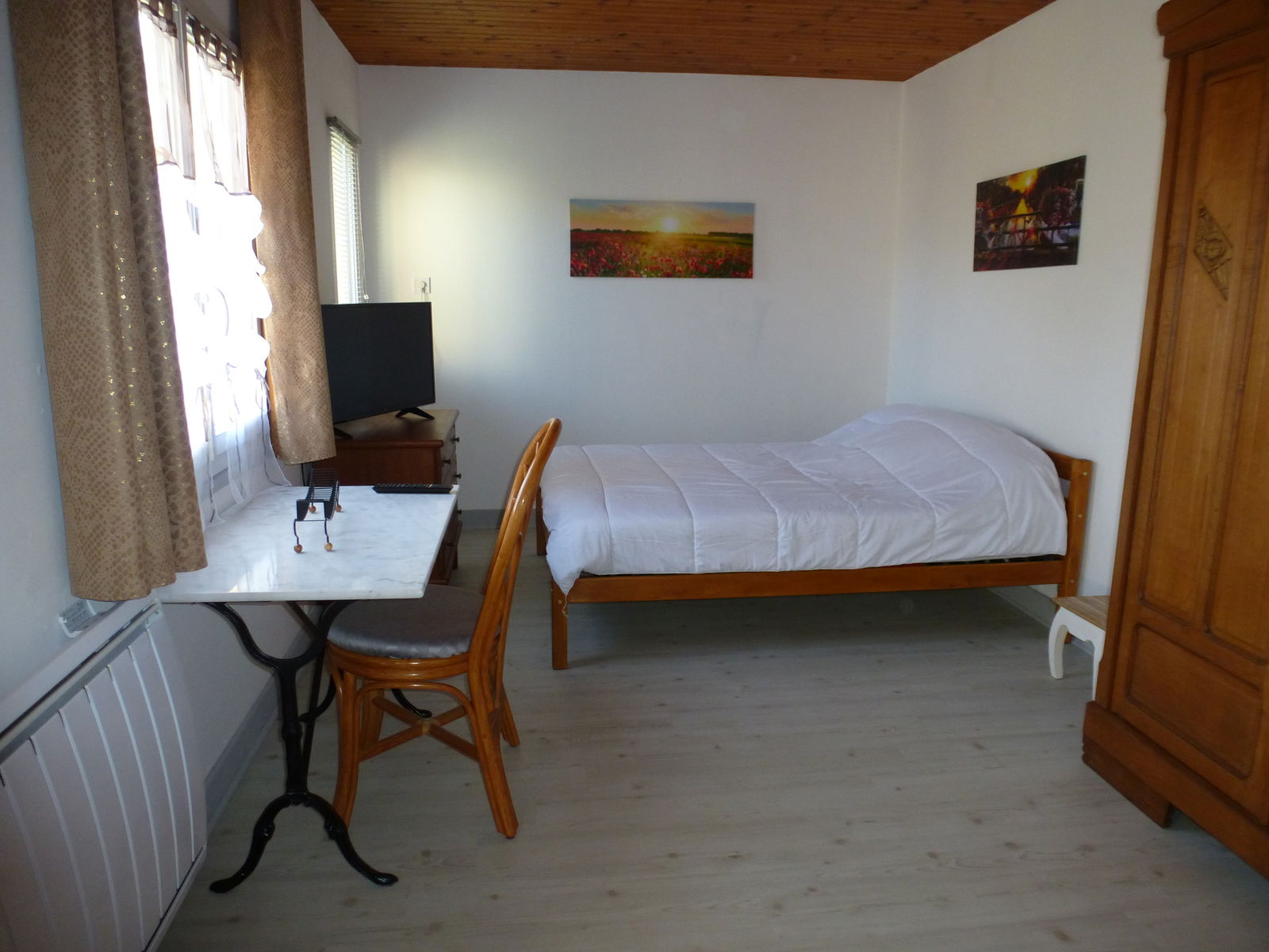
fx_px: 880
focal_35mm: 24
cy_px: 476
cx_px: 634
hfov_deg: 71.6
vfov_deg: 56.8
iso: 320
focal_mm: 4.3
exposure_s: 1/60
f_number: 3.3
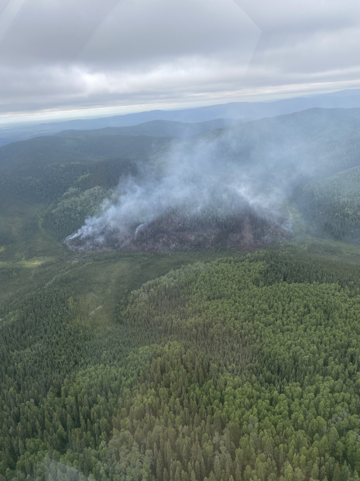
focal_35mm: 26
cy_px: 240
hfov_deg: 53.1
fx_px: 361
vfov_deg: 67.3
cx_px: 180
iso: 32
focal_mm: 4.25
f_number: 1.8
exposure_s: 1/620
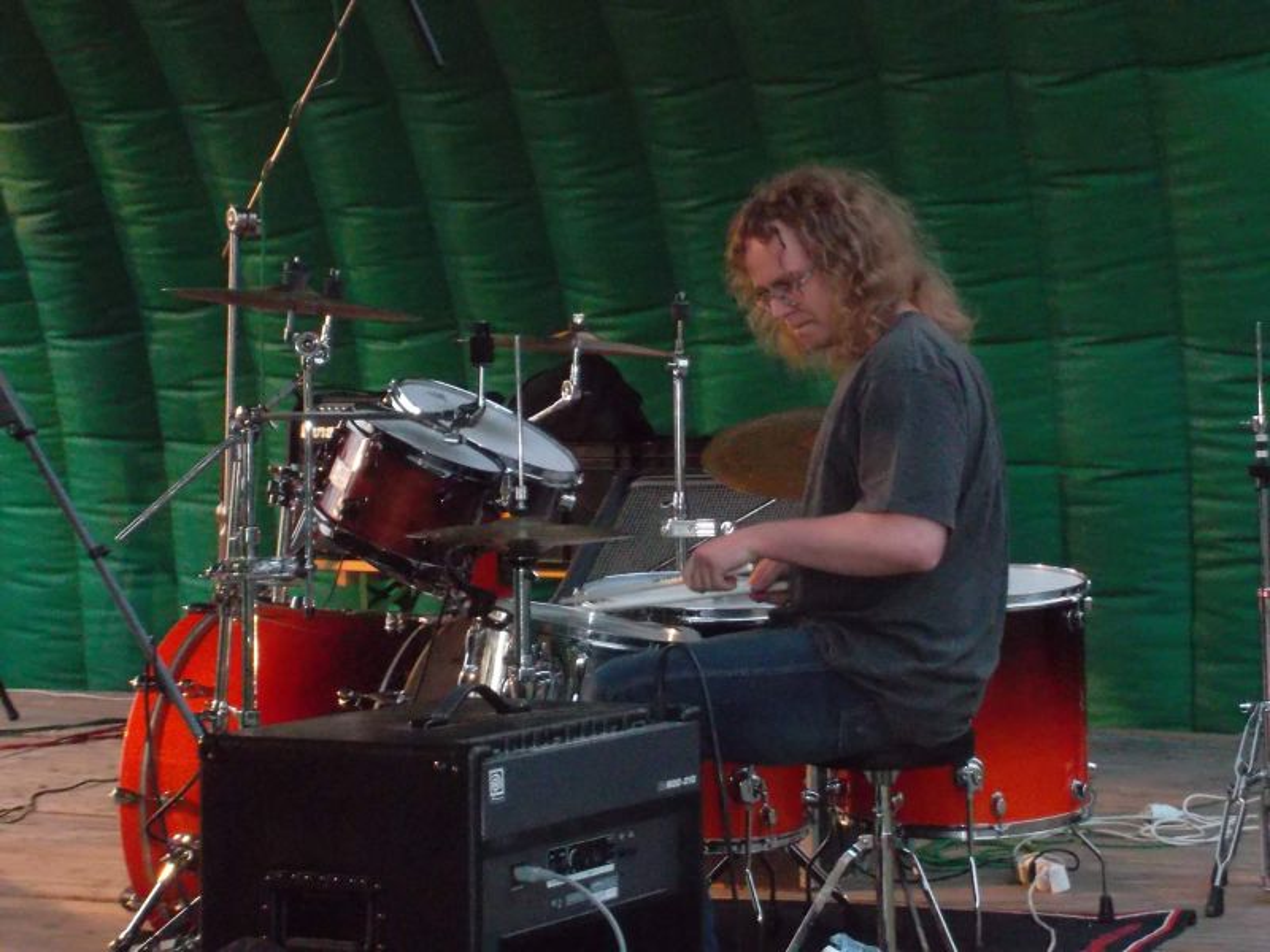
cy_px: 476
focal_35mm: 84
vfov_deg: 17.6
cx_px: 635
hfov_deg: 23.3
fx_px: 3082
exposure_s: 1/90
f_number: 5.9
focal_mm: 12.3
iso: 640
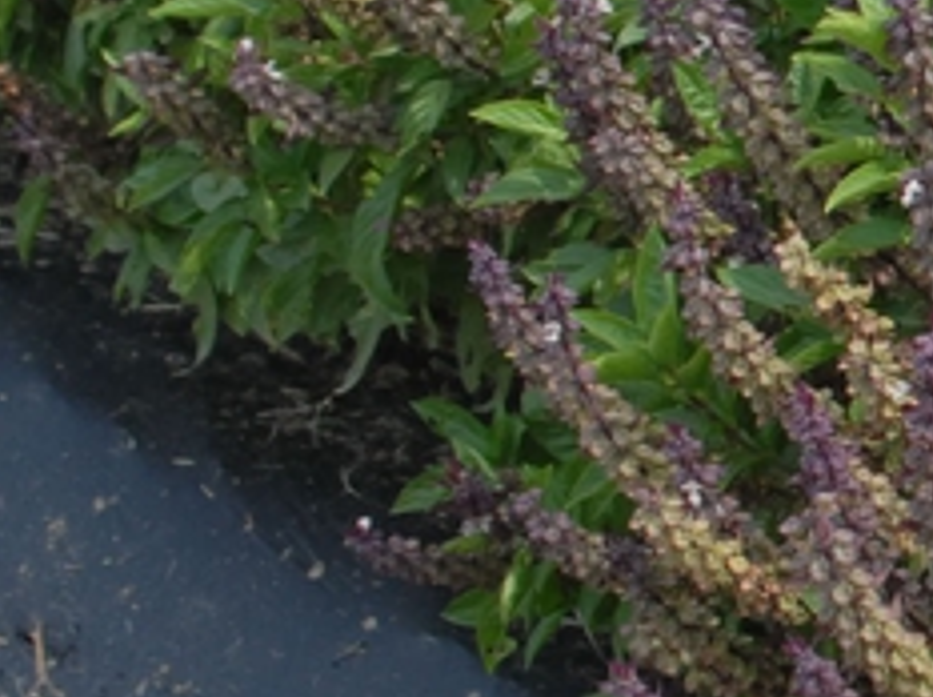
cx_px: 1822
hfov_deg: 10.3
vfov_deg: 8.3
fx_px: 4790
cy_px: 242
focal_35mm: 178
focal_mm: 28
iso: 400
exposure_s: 1/250
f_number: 8
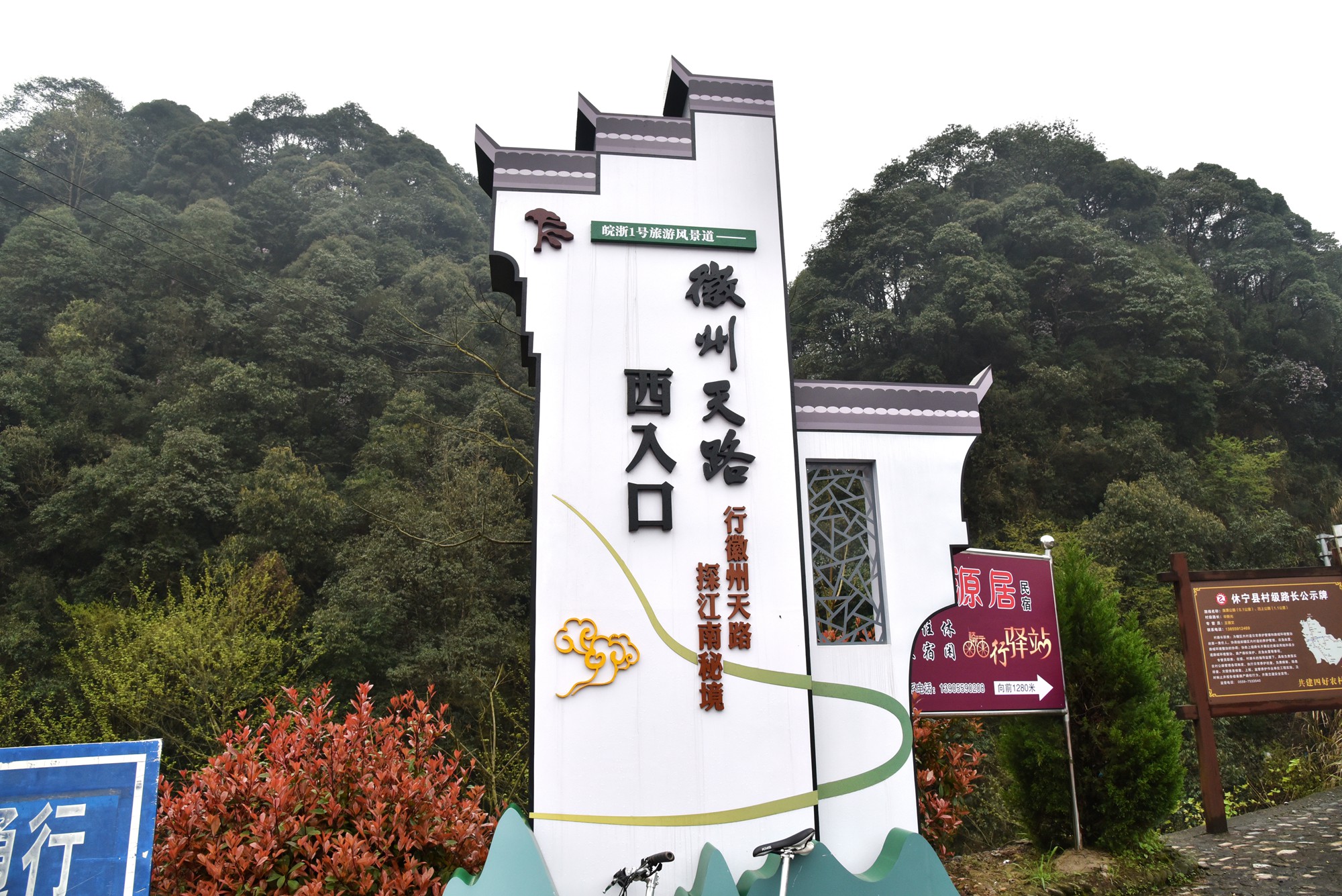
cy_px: 448
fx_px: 895
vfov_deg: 53.2
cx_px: 671
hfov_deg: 73.7
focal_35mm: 24
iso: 800
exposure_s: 1/320
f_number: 9
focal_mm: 24
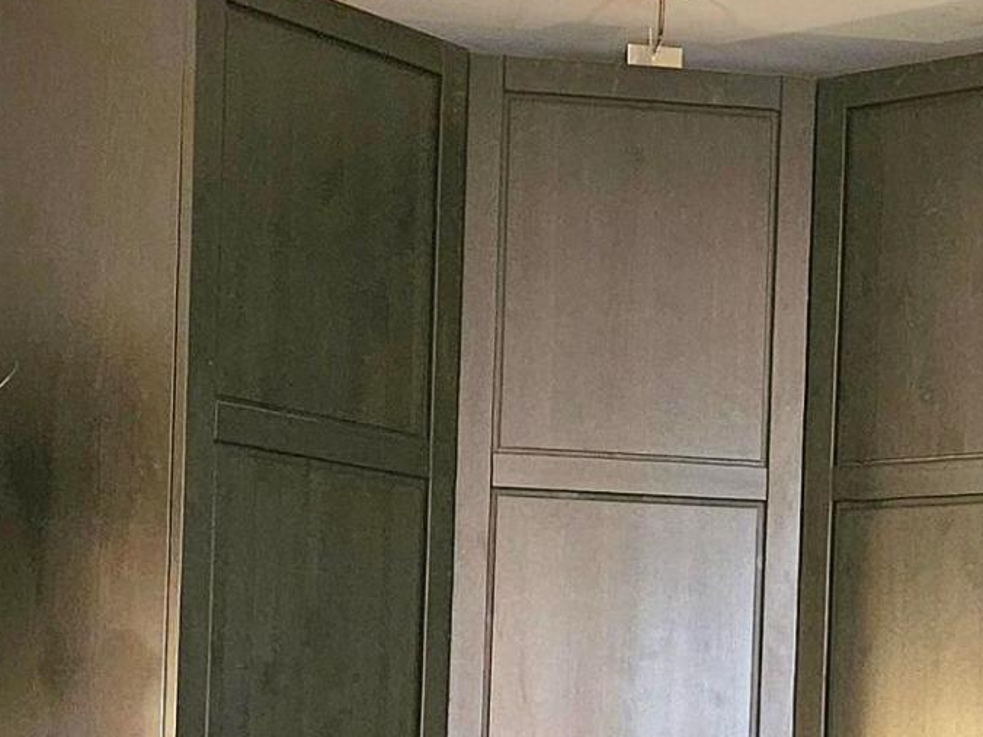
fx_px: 2783
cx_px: 804
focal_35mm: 98
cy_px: 877
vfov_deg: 14.6
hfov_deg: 19.8
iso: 500
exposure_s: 1/40
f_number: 1.8
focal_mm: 5.4
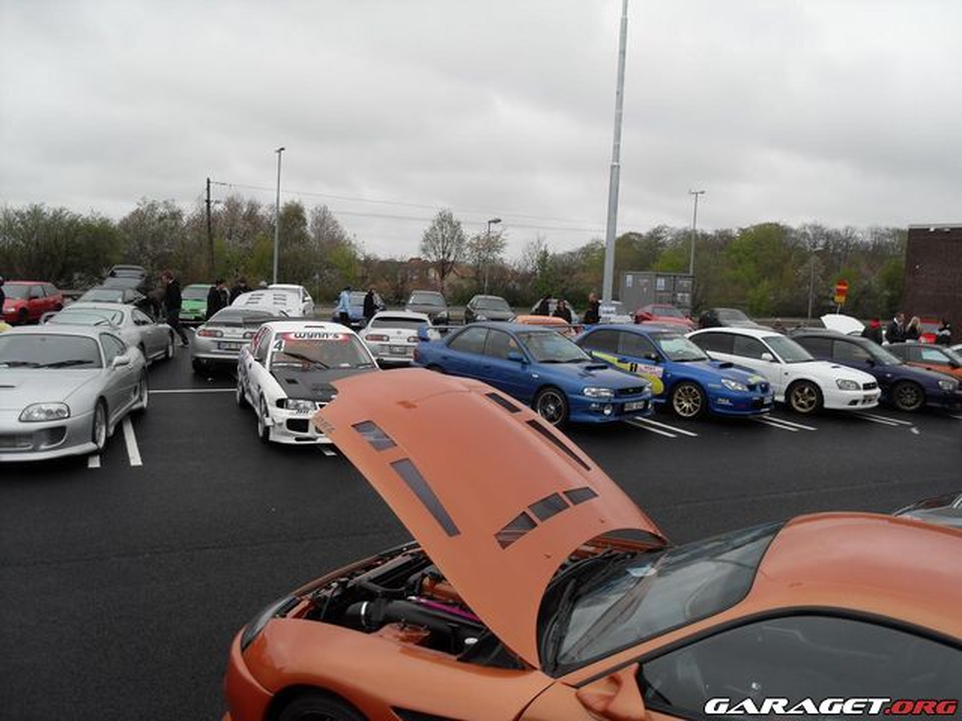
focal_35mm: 28
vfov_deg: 49.7
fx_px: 778
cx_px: 481
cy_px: 360
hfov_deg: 63.4
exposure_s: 1/90
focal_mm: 6
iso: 80
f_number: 7.1
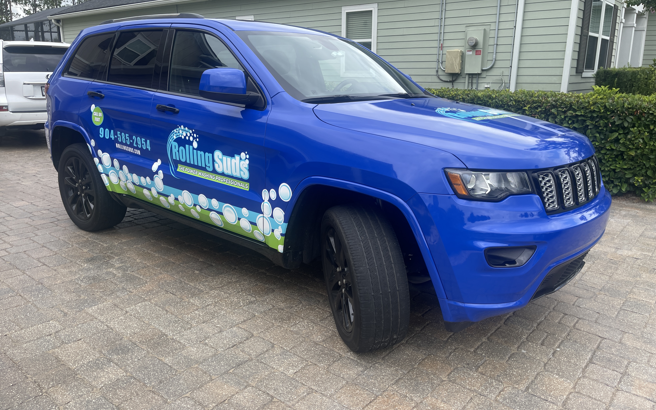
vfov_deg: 46.0
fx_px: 483
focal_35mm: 27
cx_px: 322
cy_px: 202
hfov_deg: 68.4
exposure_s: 1/1353
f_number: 1.6
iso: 32
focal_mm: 5.1
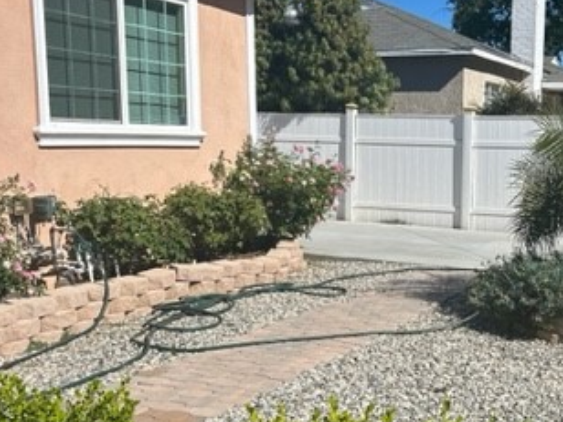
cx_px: 431
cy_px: 270
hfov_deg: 34.7
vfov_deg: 26.9
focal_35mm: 54
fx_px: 878
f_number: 1.5
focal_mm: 5.7
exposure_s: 1/7463
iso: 50
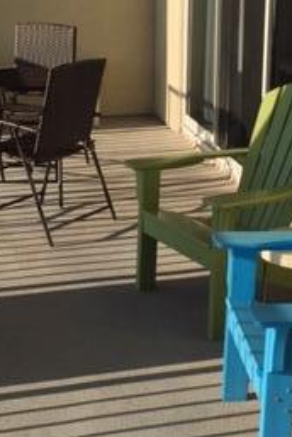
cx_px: 165
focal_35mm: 75
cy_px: 213
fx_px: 910
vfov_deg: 27.0
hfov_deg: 18.2
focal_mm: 4.15
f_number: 2.2
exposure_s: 1/2326
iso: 32
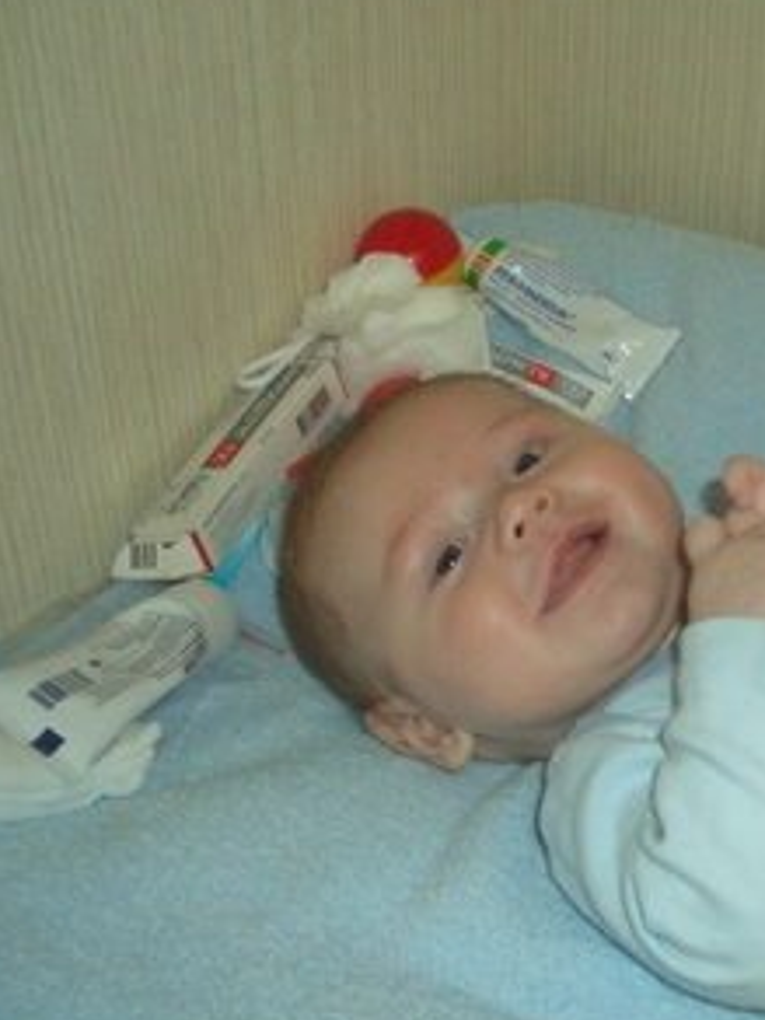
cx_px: 692
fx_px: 1591
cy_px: 486
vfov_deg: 35.5
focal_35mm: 54
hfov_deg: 26.1
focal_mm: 5.8
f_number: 2.6
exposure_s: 1/60
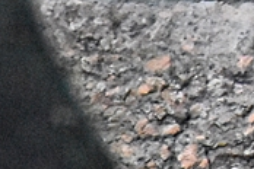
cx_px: 644
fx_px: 8734
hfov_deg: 1.7
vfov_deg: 1.1
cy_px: -178
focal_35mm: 1238
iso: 12800
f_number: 5.6
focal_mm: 140
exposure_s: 1/400
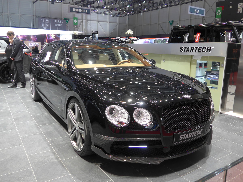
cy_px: 91
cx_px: 122
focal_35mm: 29
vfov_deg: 48.2
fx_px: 204
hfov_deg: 61.7
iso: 100
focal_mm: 6
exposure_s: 1/60
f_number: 2
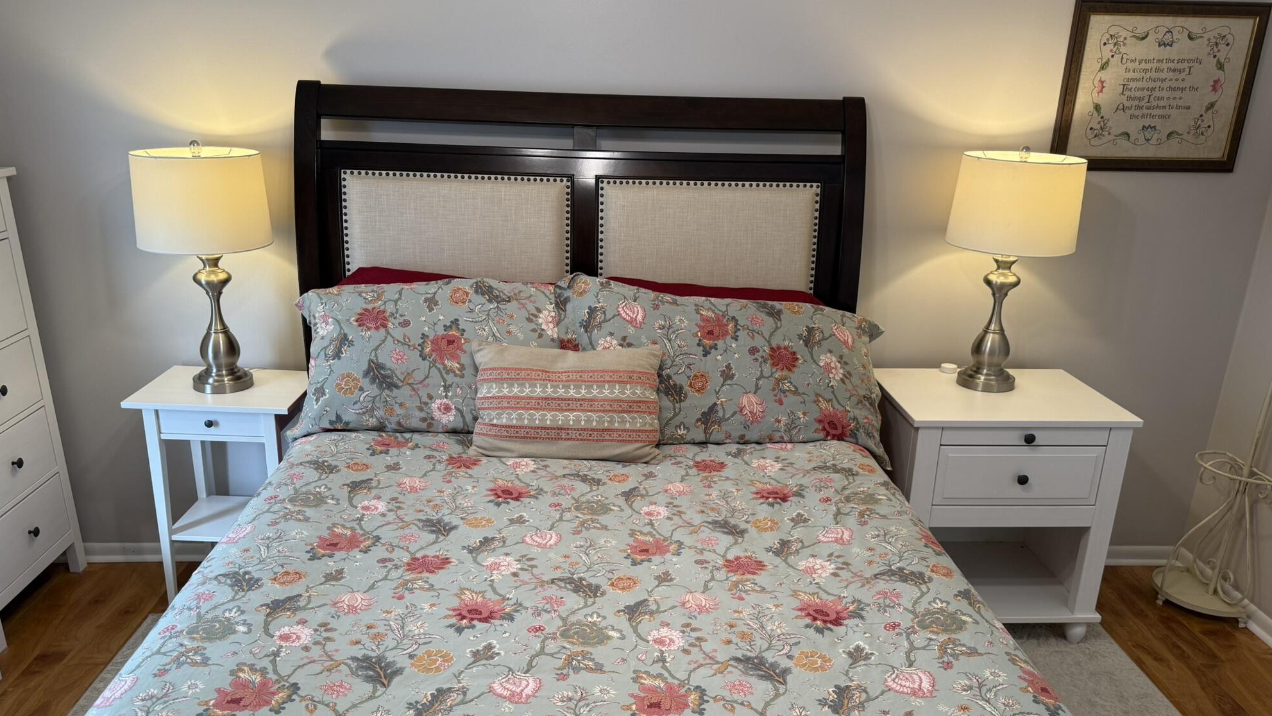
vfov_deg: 42.8
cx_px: 633
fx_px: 911
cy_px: 413
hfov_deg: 69.9
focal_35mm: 27
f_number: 1.78
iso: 125
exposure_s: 1/120
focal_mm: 6.76
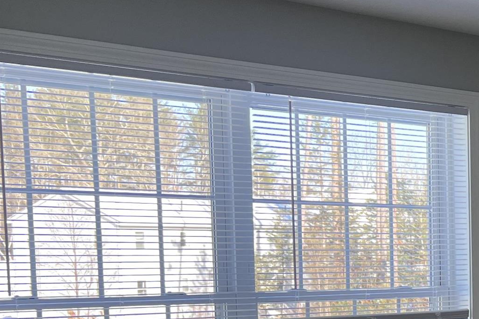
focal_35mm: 81
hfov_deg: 22.0
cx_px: 654
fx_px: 1078
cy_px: 348
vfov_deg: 16.4
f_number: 1.5
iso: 40
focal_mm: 5.7
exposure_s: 1/187
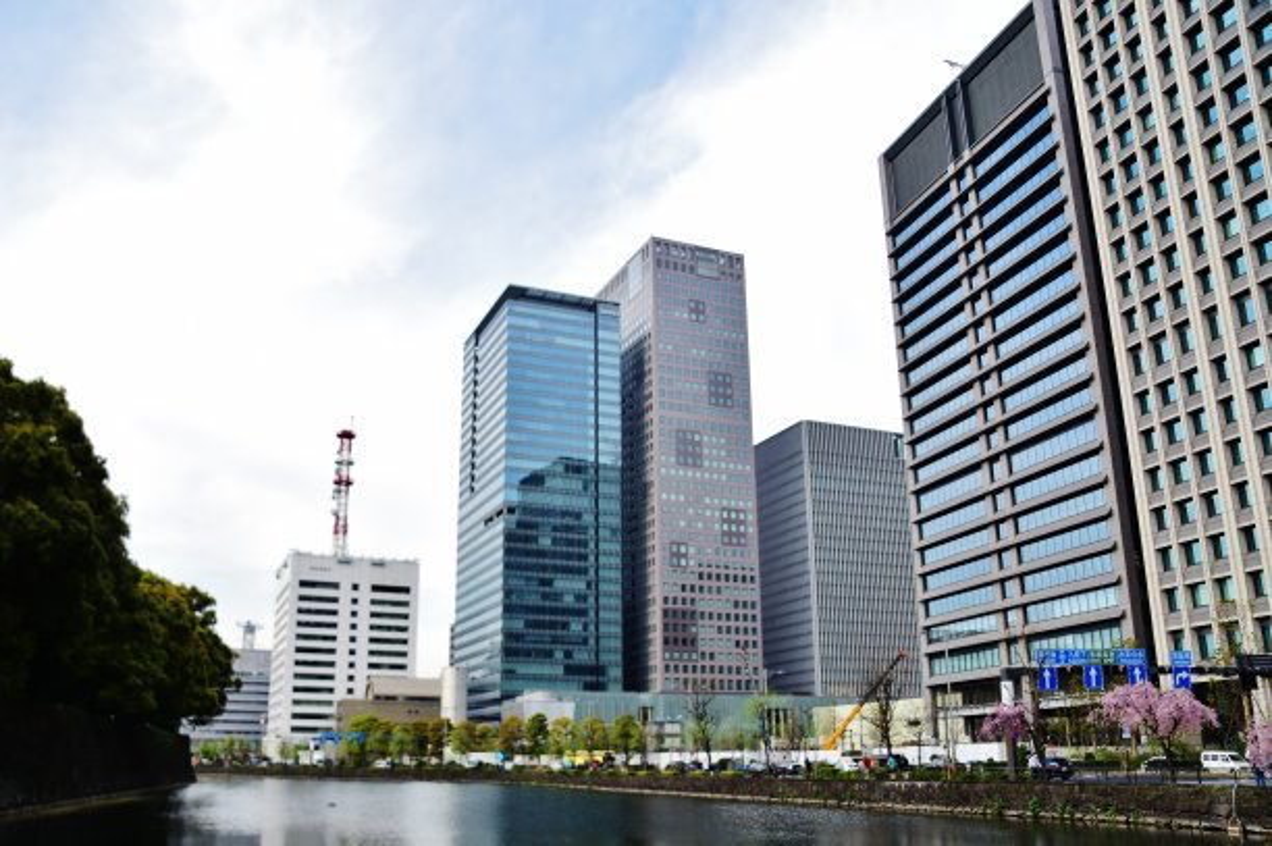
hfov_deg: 62.0
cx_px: 636
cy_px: 423
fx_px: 1059
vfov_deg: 43.5
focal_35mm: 30
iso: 200
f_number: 6.3
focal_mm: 20
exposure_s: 1/250
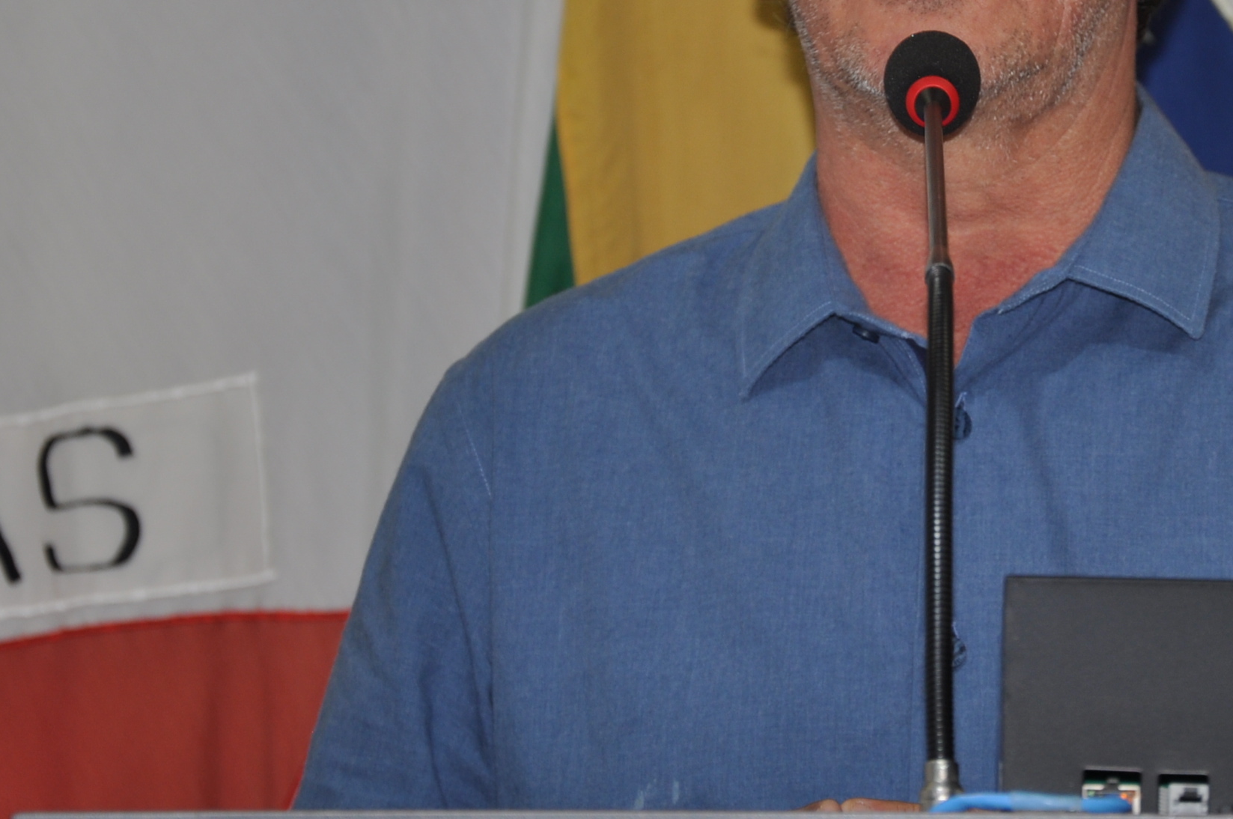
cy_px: 177
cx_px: 999
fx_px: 8517
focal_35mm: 249
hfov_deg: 8.3
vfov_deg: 5.5
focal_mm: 85
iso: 200
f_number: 5.6
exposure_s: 1/60
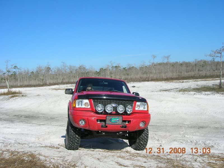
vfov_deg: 41.8
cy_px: 84
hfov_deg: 54.0
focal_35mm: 34
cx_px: 112
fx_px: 220
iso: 50
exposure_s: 1/561
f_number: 4.9
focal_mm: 5.7
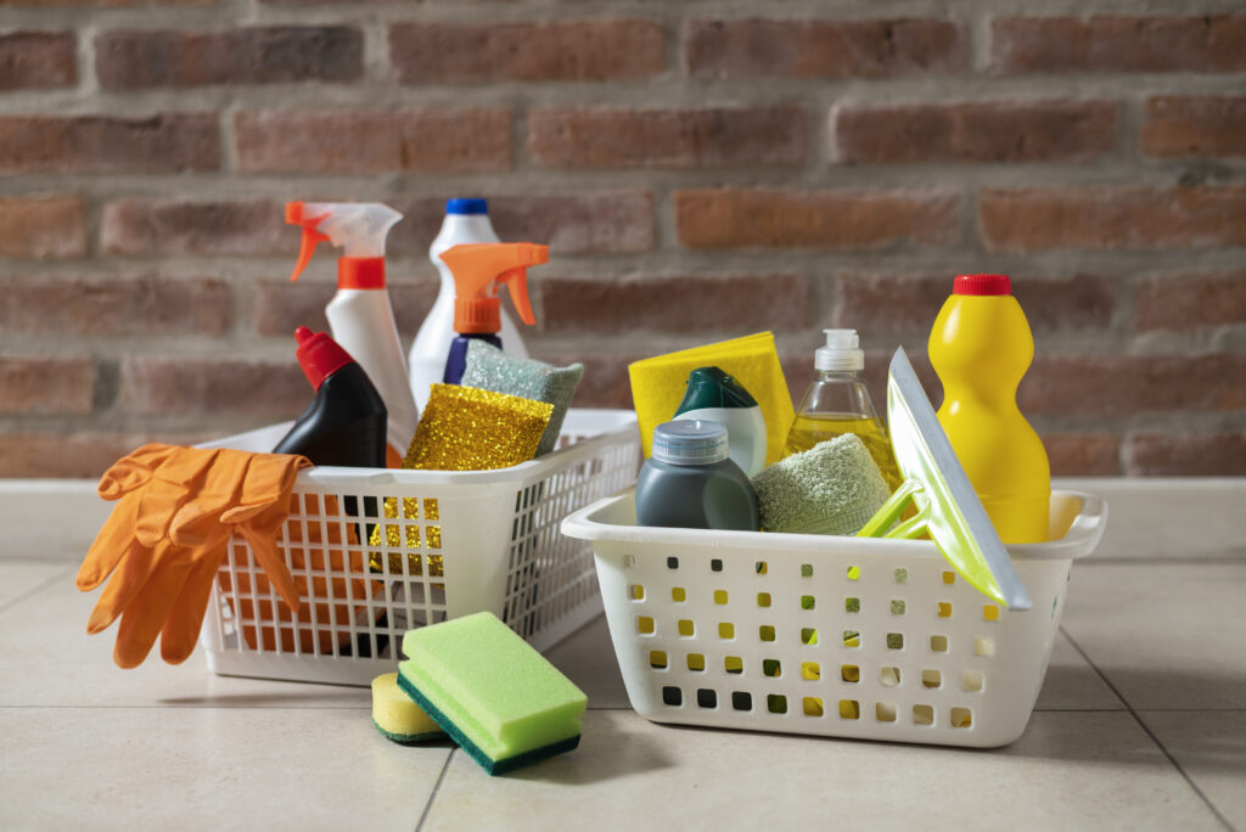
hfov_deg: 39.6
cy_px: 416
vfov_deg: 27.0
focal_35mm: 50
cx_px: 623
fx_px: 1731
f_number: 3.2
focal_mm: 50
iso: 320
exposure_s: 1/125
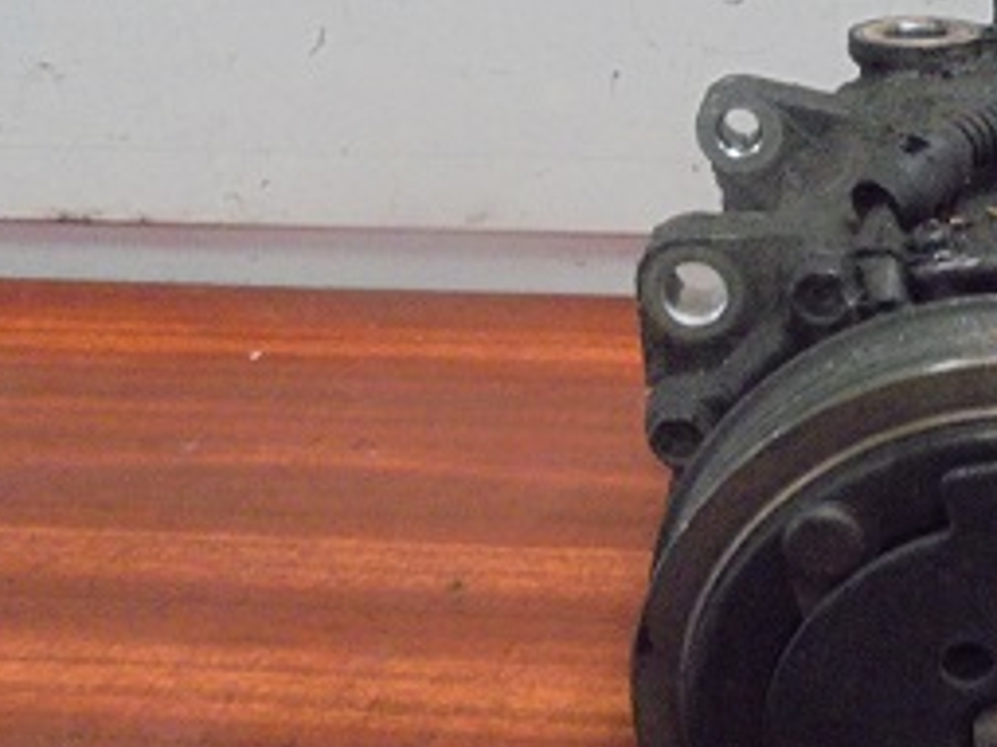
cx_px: 1003
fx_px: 1526
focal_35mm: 53
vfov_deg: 27.3
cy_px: 526
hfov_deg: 33.1
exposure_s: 1/8
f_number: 3.5
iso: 800
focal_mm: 4.6
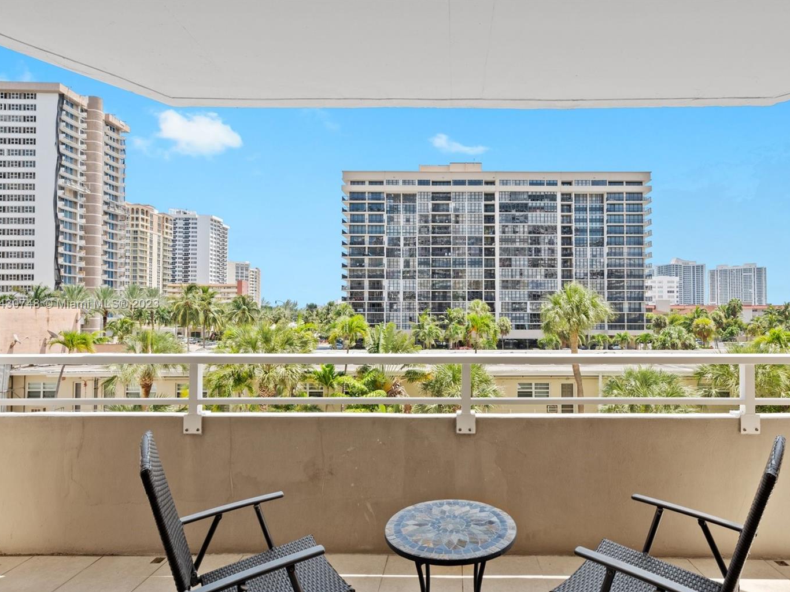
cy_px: 305
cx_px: 437
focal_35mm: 18
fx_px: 411
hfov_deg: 87.5
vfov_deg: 71.6
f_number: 8
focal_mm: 16
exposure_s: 1/125
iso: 200
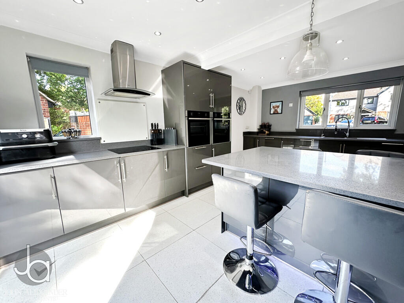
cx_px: 202
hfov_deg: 102.1
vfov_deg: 85.7
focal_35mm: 14
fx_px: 163
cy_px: 152
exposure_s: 1/100
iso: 160
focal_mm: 2.22
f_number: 2.2
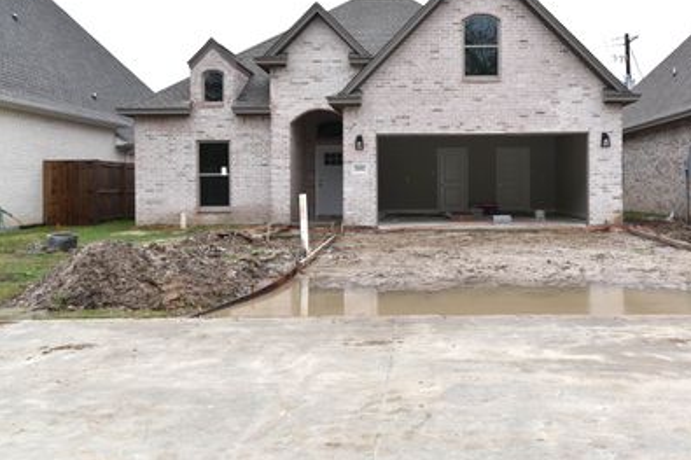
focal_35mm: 38
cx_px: 408
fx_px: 729
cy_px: 181
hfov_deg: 50.5
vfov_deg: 34.9
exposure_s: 1/125
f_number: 5.6
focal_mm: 30
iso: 125
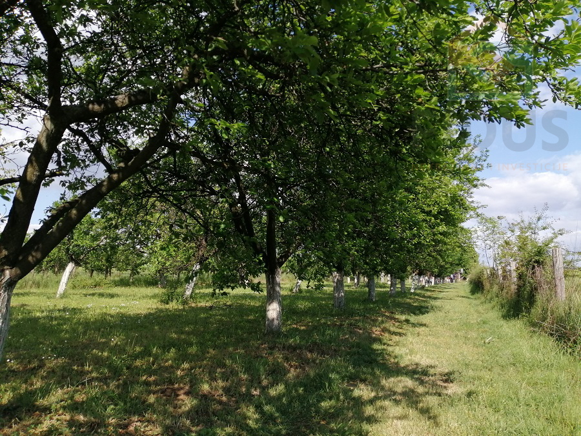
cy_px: 218
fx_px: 436
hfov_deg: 67.3
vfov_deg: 53.1
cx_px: 290
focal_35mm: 26
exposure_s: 1/1233
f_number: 1.8
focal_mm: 3.62
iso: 50
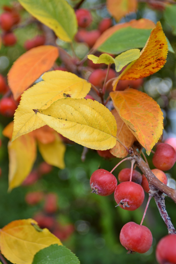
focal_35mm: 84
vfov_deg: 24.2
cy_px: 132
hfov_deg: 16.3
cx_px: 88
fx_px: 616
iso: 400
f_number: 5
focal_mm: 56
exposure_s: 1/400
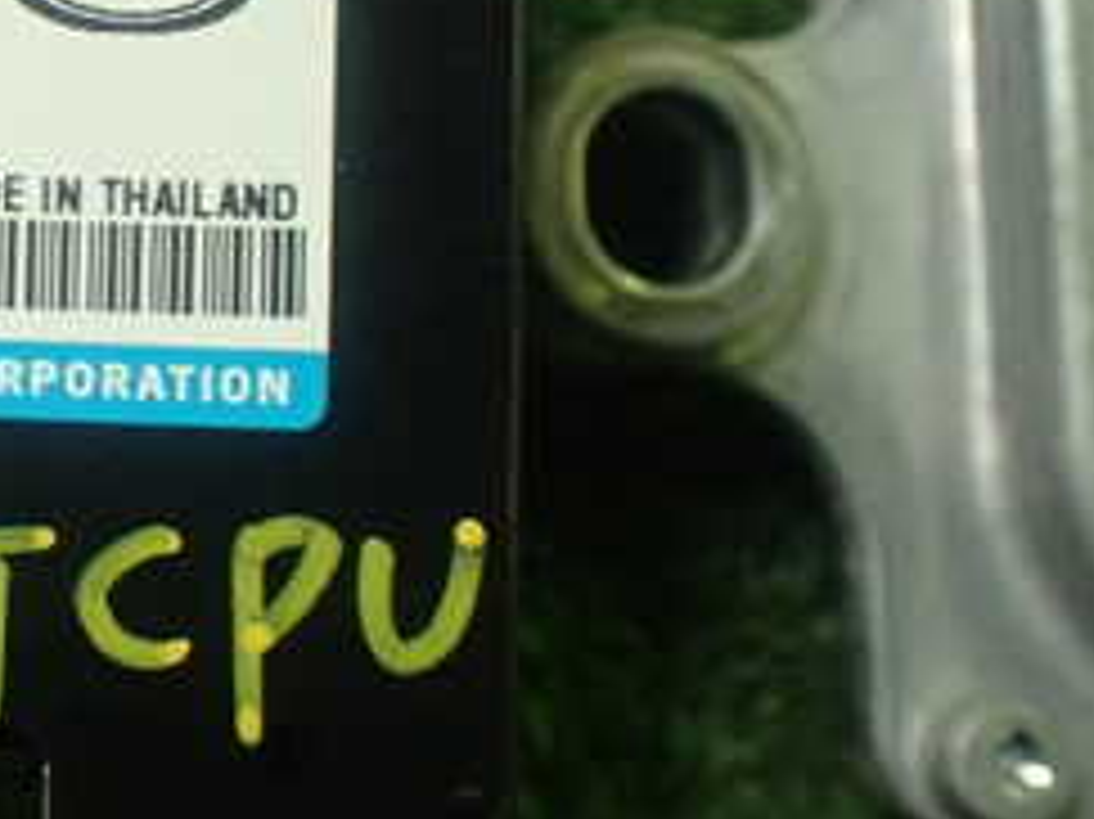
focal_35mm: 74
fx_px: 2338
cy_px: 117
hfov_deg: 24.2
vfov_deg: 19.6
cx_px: -185
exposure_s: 1/125
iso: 400
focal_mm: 5.4
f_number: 2.3
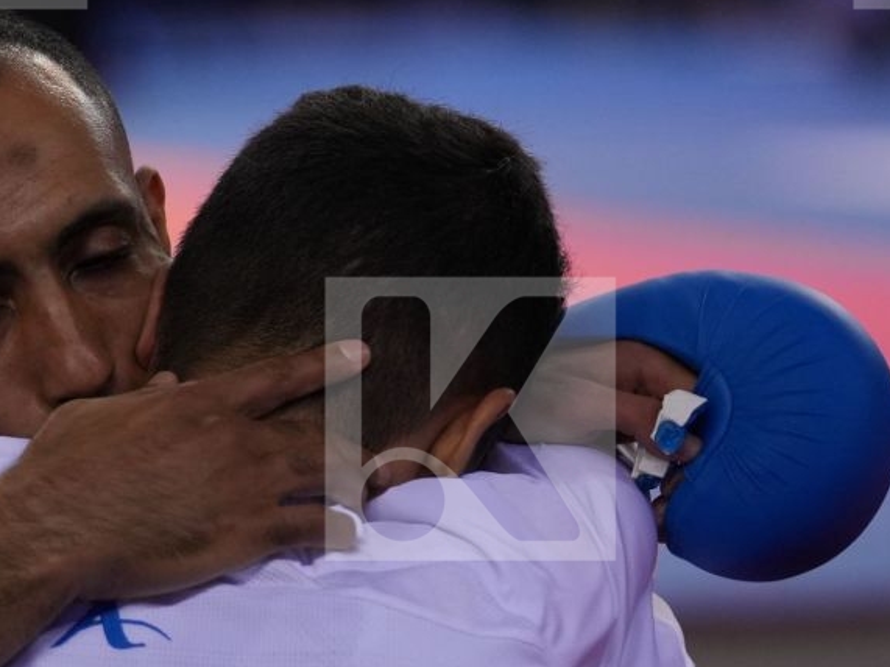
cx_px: -58
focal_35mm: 458
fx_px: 11773
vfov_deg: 3.2
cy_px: 419
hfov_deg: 4.3
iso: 1600
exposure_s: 1/1000
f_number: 2.8
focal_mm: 151
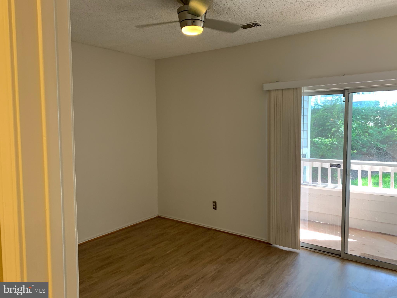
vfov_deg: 53.1
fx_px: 298
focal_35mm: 26
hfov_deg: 67.3
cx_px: 198
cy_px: 149
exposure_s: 1/60
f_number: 1.8
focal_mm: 4.25
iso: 125
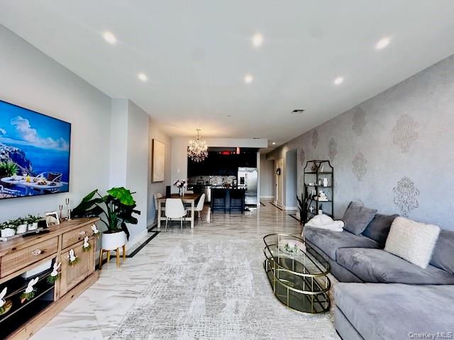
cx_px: 227
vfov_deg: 85.7
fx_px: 184
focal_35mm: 14
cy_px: 170
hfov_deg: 102.1
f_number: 2.2
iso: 200
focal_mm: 2.22
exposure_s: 1/120
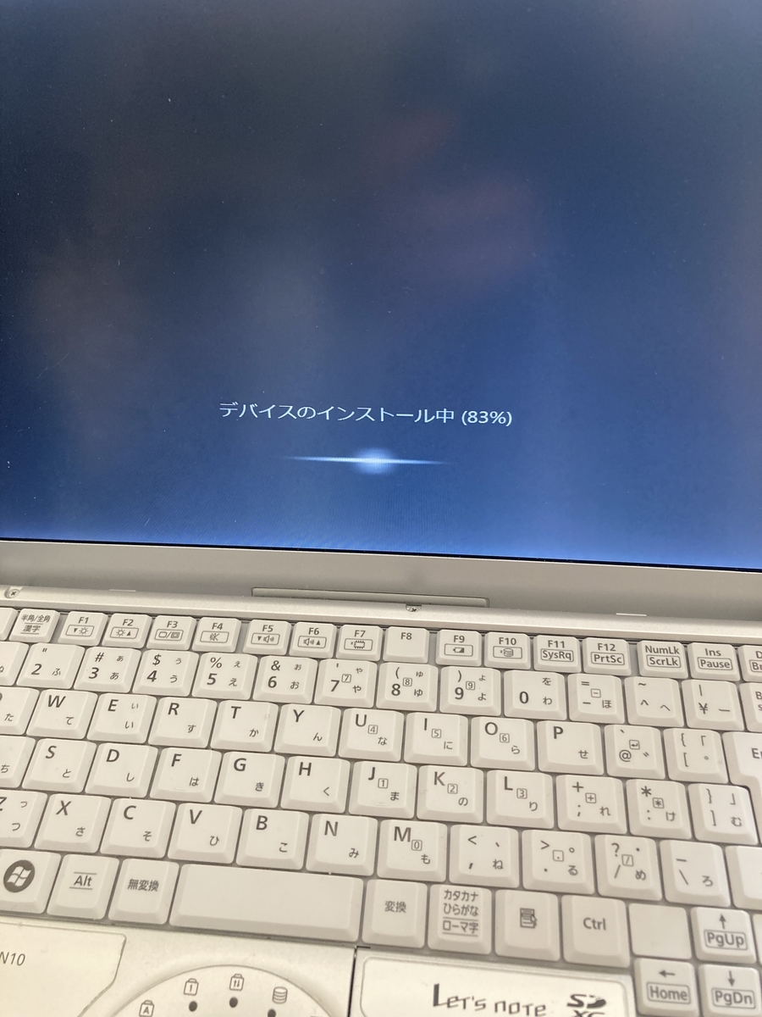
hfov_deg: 49.7
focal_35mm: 28
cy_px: 508
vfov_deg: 63.4
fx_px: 822
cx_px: 381
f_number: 1.8
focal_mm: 3.99
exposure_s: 1/60
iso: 100
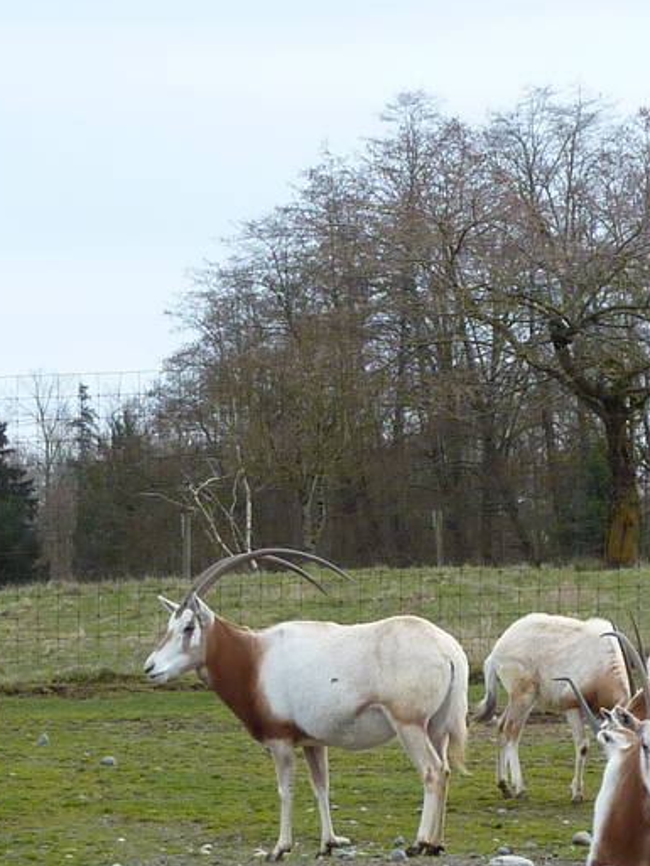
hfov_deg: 8.0
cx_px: 707
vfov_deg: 10.7
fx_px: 4605
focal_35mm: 184
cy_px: 625
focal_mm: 9.7
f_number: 3.9
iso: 125
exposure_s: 1/500
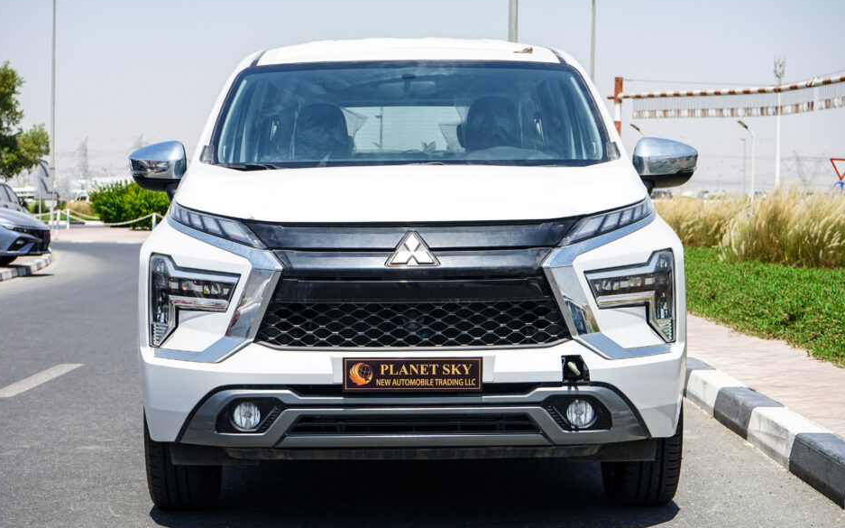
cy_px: 280
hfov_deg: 26.5
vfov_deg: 16.7
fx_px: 1796
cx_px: 413
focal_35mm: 78
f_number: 10
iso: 320
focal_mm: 70
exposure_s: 1/500
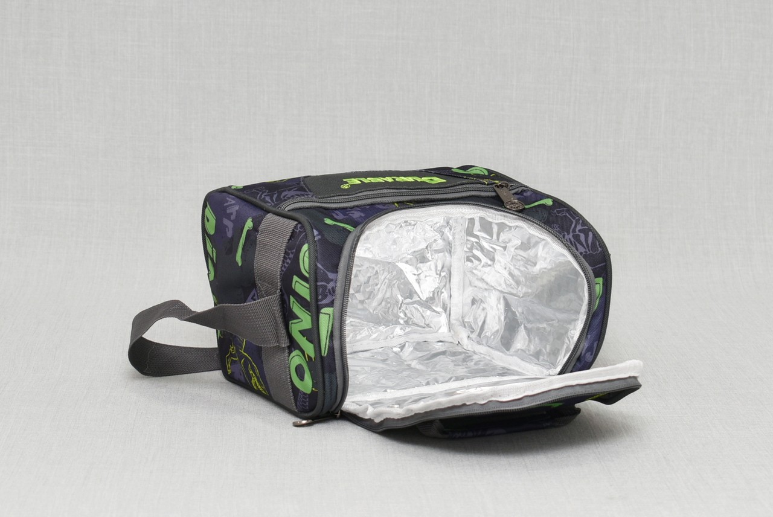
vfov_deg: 19.0
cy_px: 258
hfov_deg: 28.0
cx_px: 386
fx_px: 1547
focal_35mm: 72
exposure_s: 1/60
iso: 100
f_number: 5.6
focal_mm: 48
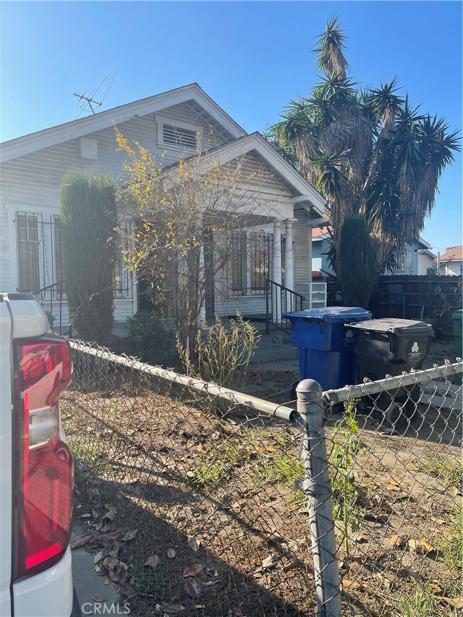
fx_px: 446
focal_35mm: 25
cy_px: 308
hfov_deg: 54.9
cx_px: 232
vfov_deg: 69.4
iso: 32
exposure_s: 1/1403
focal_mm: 5.1
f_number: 1.6
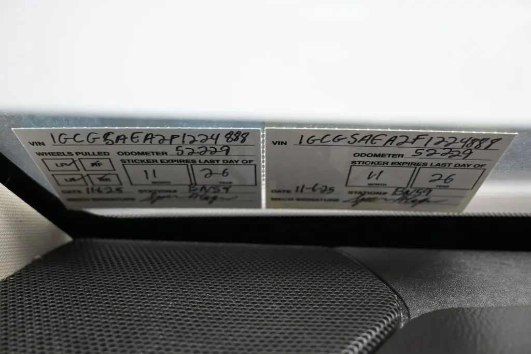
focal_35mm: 37
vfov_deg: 36.2
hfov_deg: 52.2
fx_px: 542
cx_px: 266
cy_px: 177
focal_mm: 24.5
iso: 560
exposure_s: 1/125
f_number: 4.2
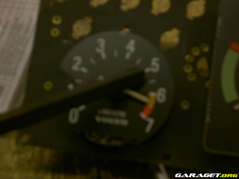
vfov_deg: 14.5
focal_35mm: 102
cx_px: 120
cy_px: 90
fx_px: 704
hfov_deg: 19.3
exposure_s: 1/8
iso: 50
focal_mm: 16.8
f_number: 4.9
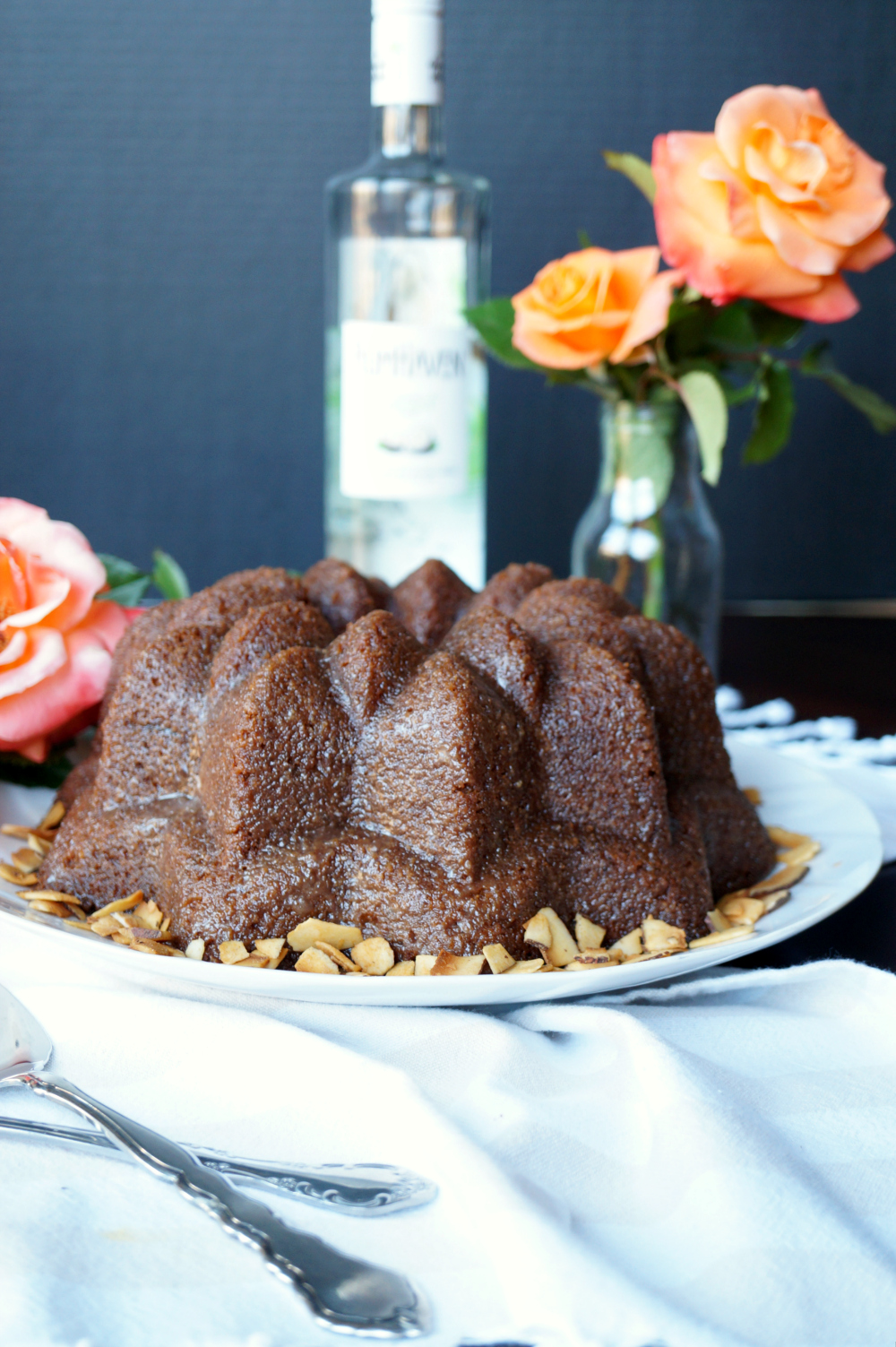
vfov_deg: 43.6
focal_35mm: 45
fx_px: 1682
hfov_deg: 29.8
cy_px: 674
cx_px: 448
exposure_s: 1/25
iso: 400
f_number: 3.5
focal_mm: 30
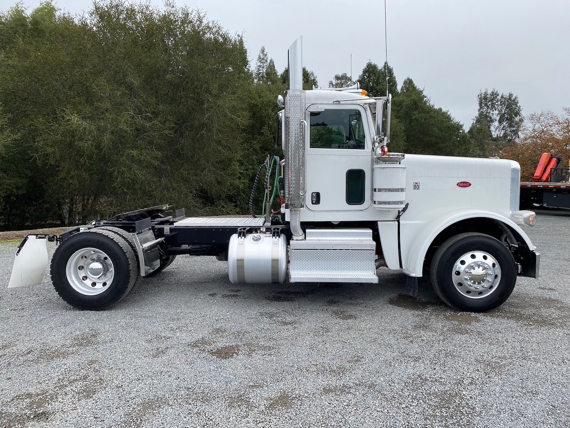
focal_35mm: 26
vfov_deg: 53.1
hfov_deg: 67.3
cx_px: 285
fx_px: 428
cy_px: 214
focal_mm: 4.25
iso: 32
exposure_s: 1/793
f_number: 1.8
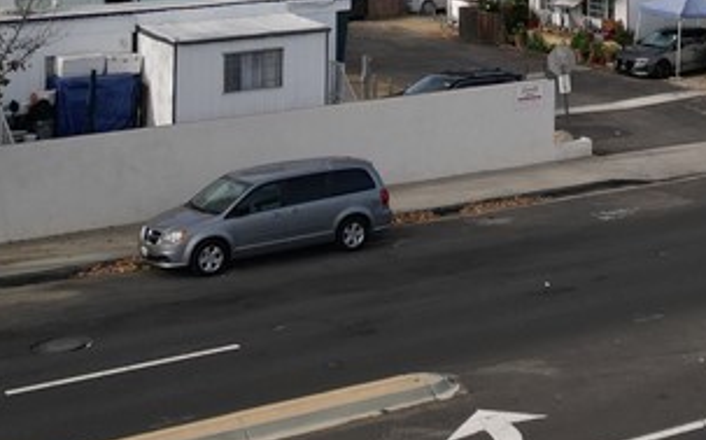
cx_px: 627
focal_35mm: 86
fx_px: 1654
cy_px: -277
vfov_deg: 13.9
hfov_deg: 23.5
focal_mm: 6.72
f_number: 1.7
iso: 120
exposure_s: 1/160
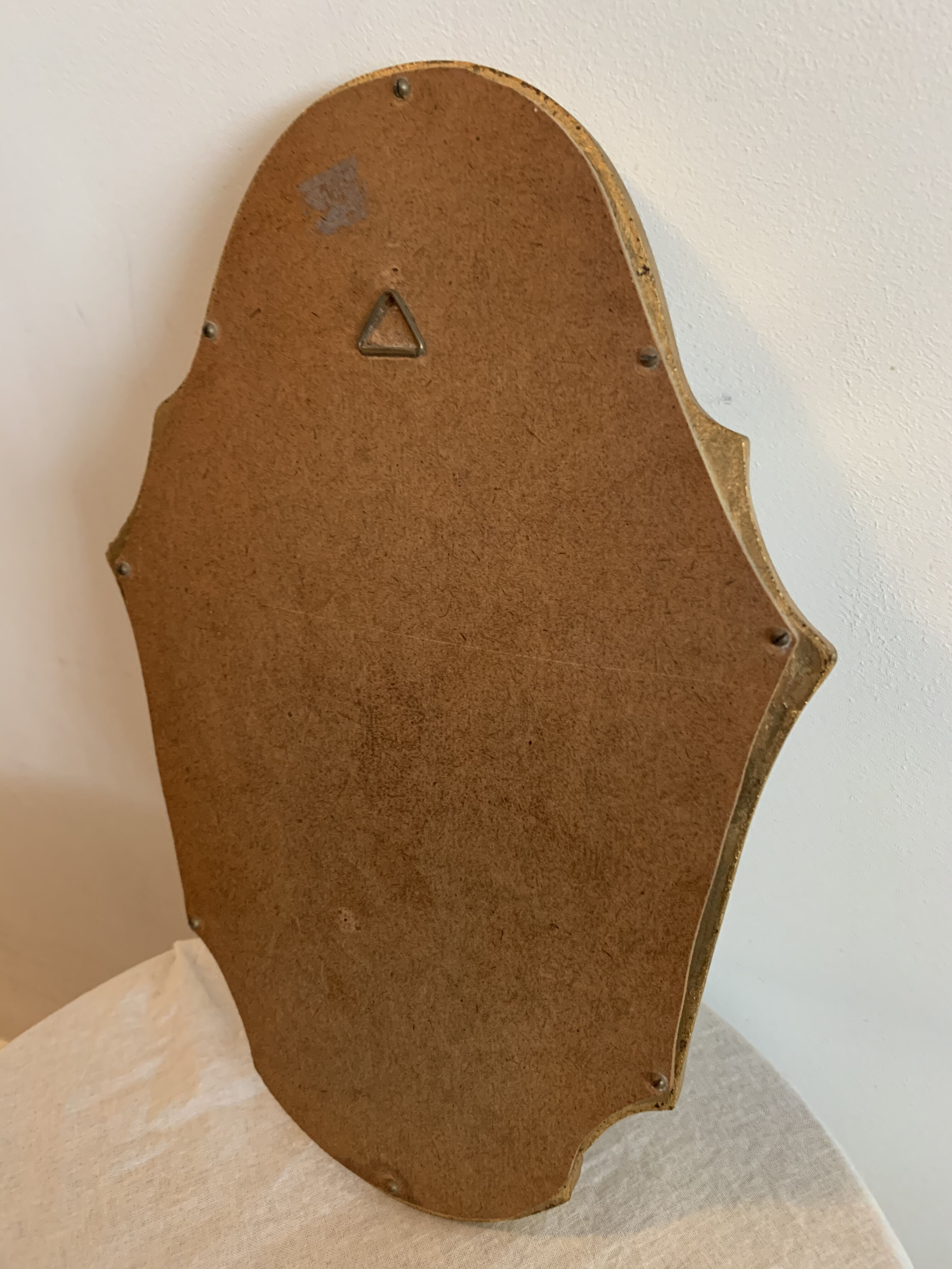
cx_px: 476
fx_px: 953
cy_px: 634
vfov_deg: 67.3
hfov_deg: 53.1
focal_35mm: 26
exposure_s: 1/50
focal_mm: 4.25
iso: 250
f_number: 1.8
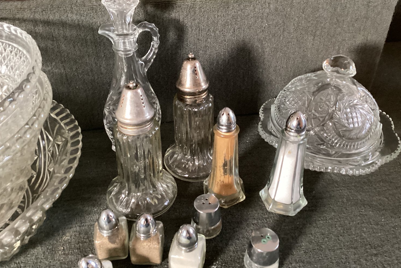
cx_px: 203
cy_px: 115
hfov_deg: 57.2
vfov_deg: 39.9
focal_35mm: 33
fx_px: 368
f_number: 2.4
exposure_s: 1/33
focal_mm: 3.3
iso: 400
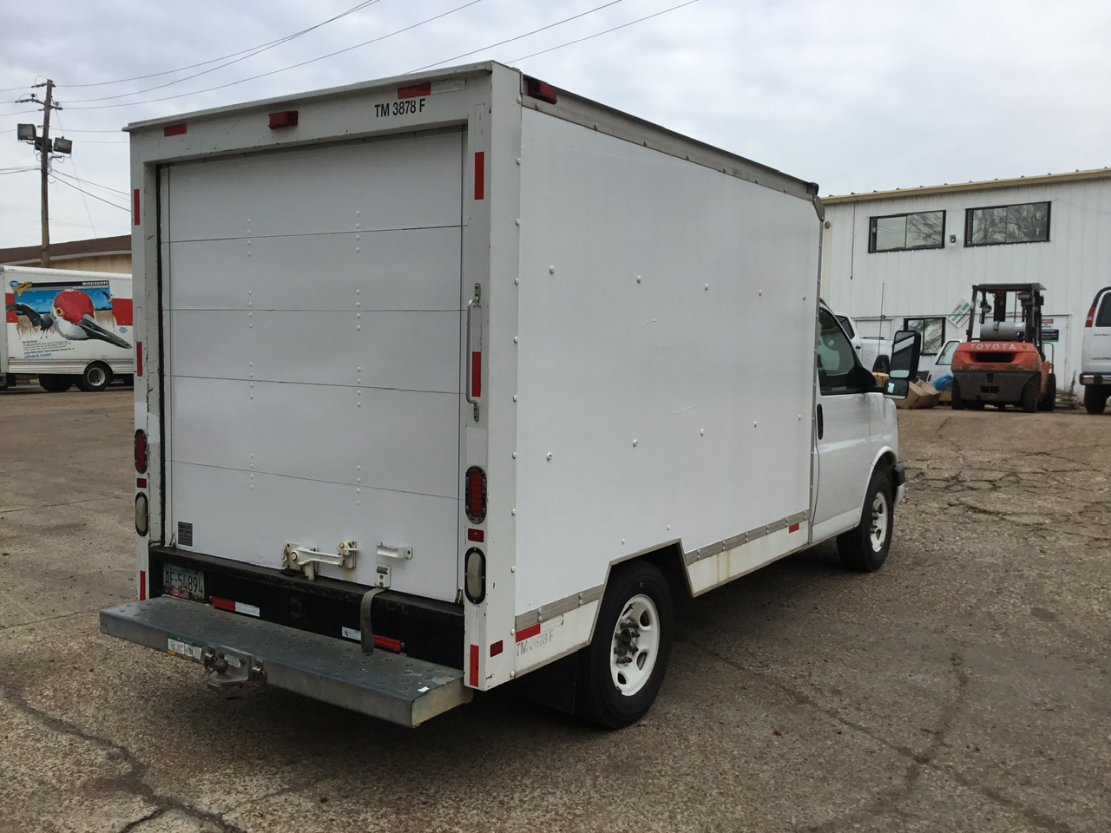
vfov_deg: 45.4
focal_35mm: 31
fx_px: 995
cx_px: 556
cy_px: 416
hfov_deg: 58.4
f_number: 2.4
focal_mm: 3.3
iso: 25
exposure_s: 1/641
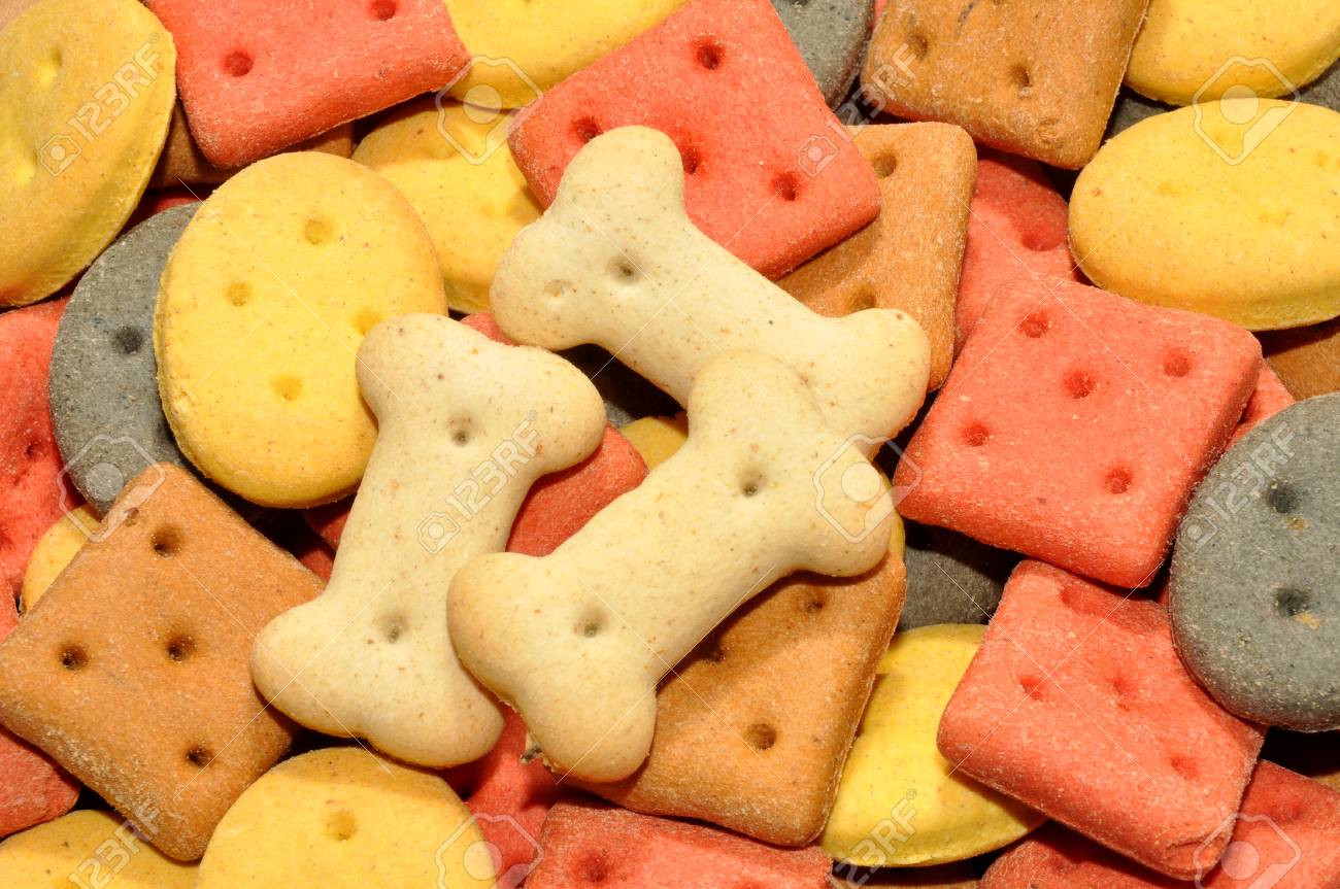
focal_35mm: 105
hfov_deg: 19.5
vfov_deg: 13.0
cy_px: 444
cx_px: 670
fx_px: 3903
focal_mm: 70
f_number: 18
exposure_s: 1/60
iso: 200
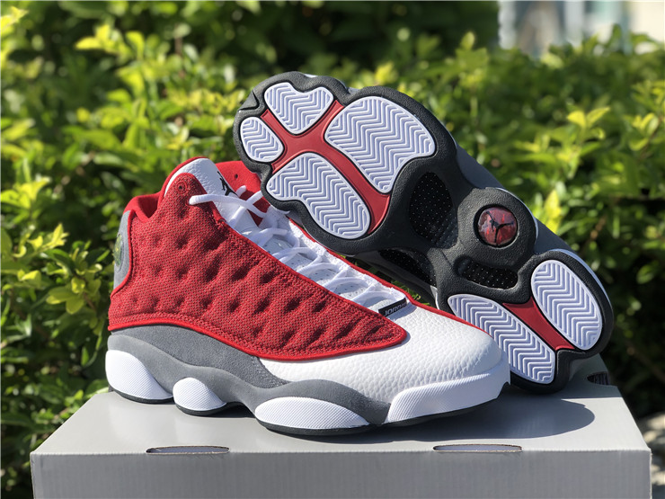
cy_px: 250
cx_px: 332
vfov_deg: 28.0
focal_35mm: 52
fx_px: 999
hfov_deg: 36.8
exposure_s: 1/906
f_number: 2.4
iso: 16
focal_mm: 6
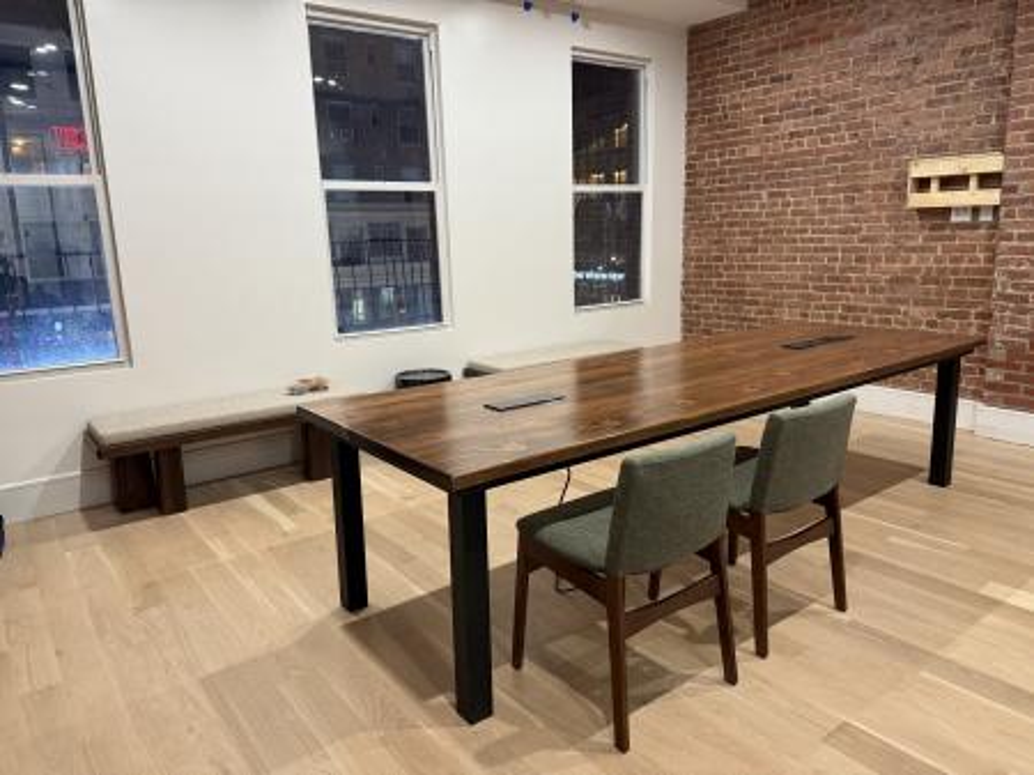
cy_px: 388
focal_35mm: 24
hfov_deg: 71.6
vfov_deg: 56.8
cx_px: 517
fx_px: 717
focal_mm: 6.76
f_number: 1.78
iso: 250
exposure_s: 1/60
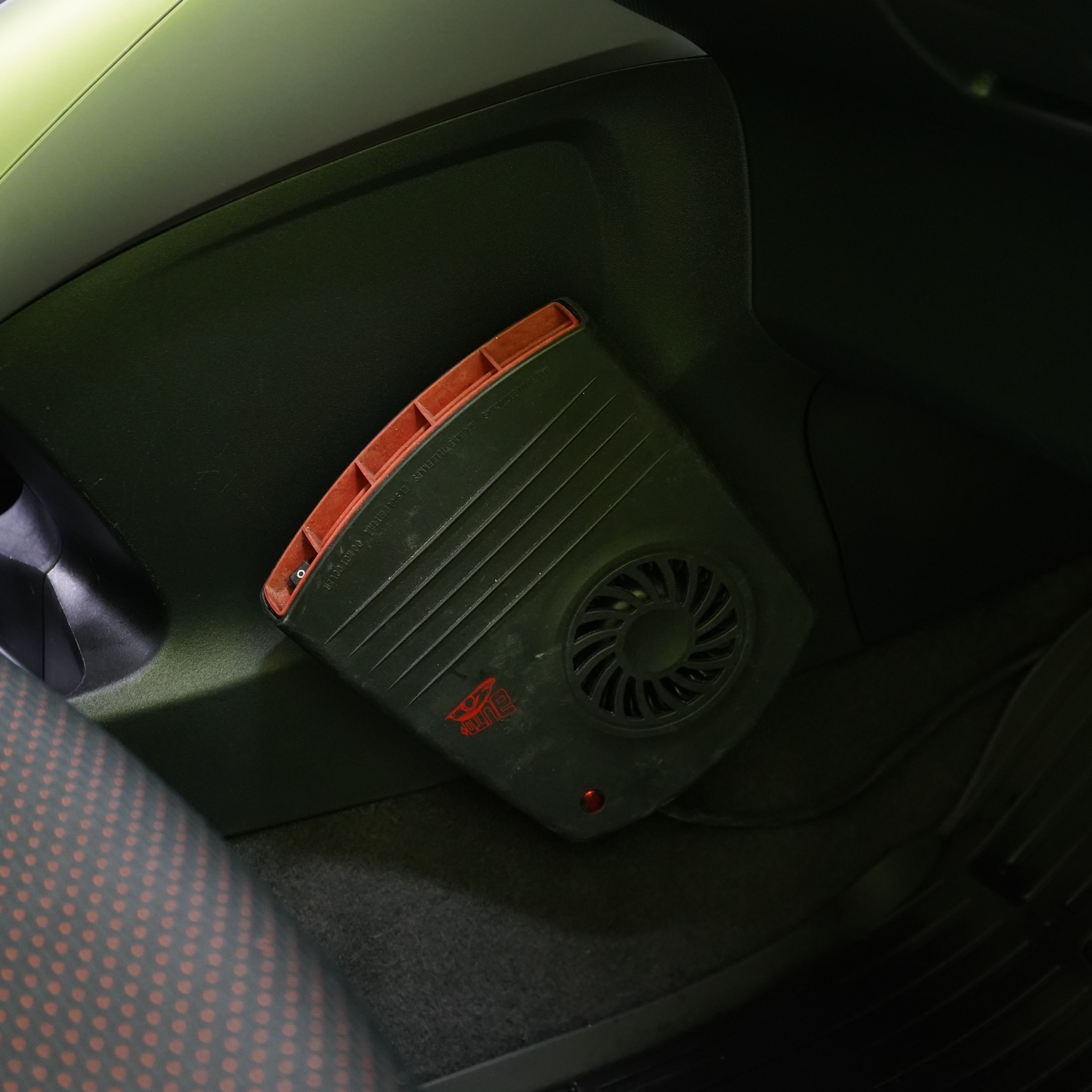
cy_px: 551
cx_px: 582
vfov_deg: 25.7
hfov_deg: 25.7
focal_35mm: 67
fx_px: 2391
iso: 4000
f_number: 5.6
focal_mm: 52
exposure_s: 1/20
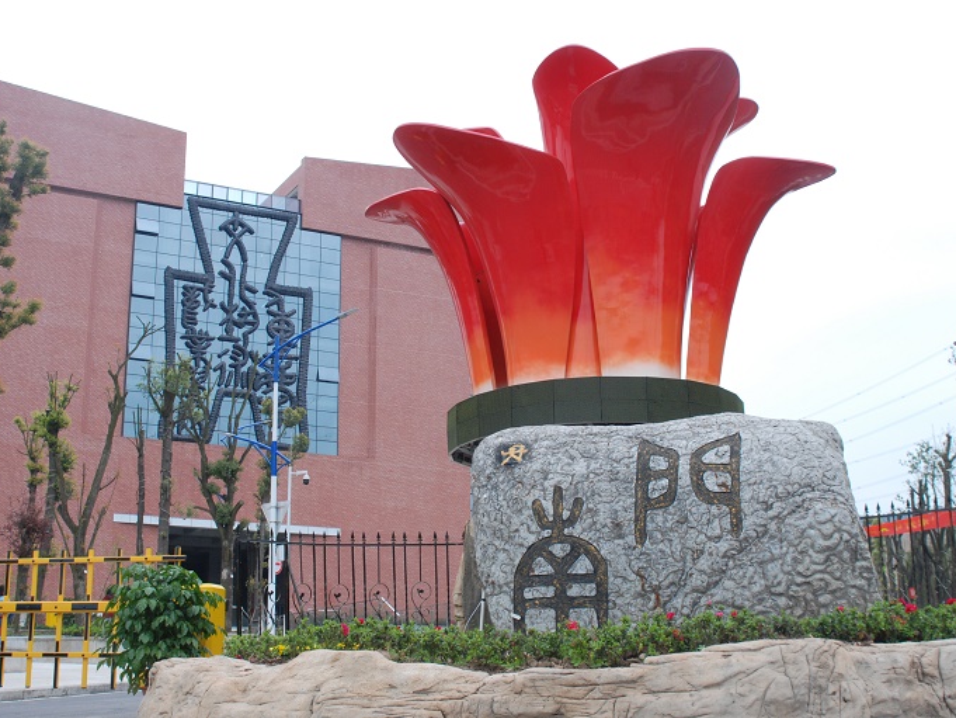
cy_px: 356
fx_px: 1271
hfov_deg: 41.2
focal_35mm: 46
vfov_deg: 31.5
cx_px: 478
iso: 400
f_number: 10
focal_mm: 28
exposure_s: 1/250
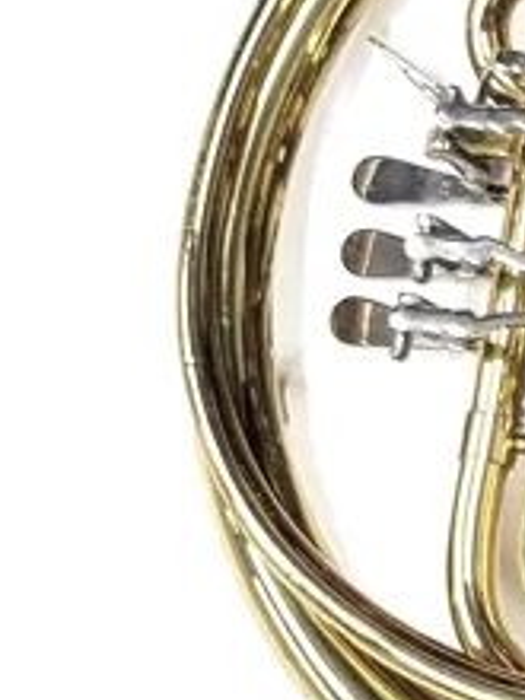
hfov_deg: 10.6
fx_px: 2548
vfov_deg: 15.5
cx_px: 1098
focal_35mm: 126
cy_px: 608
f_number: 1.8
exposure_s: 1/100
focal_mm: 4.25
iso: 125
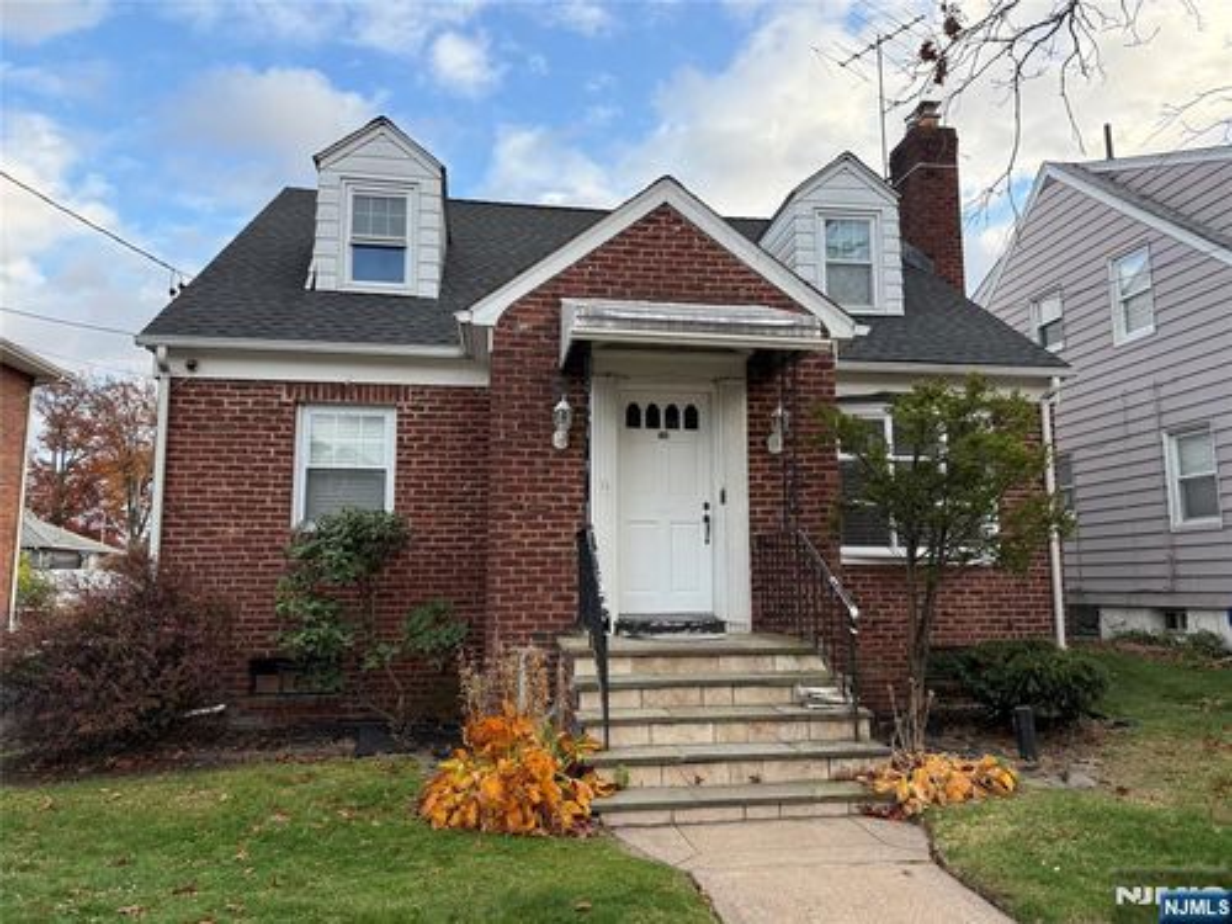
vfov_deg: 56.8
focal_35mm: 24
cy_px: 462
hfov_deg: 71.6
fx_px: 854
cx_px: 616
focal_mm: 6.76
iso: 100
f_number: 1.78
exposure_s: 1/715
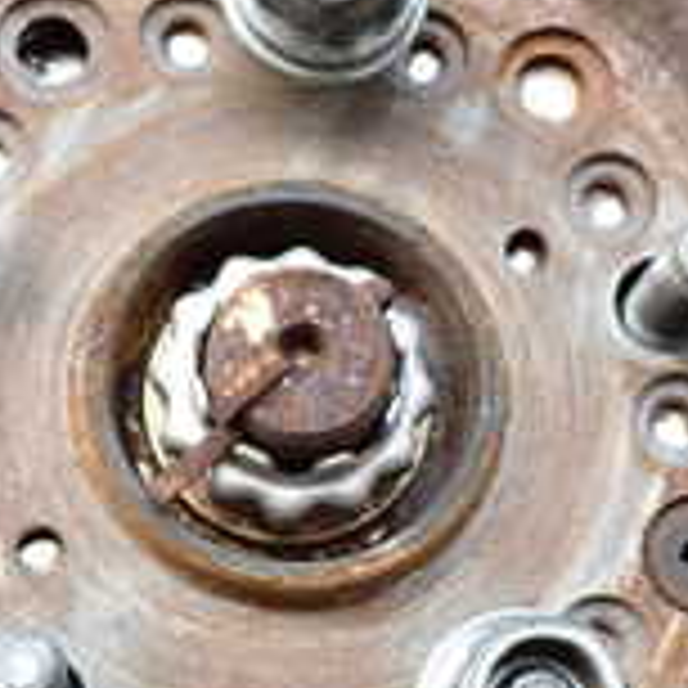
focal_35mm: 104
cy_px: 508
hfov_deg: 16.7
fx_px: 2339
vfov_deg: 16.7
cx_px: 337
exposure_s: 1/320
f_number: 2.3
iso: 100
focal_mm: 5.4
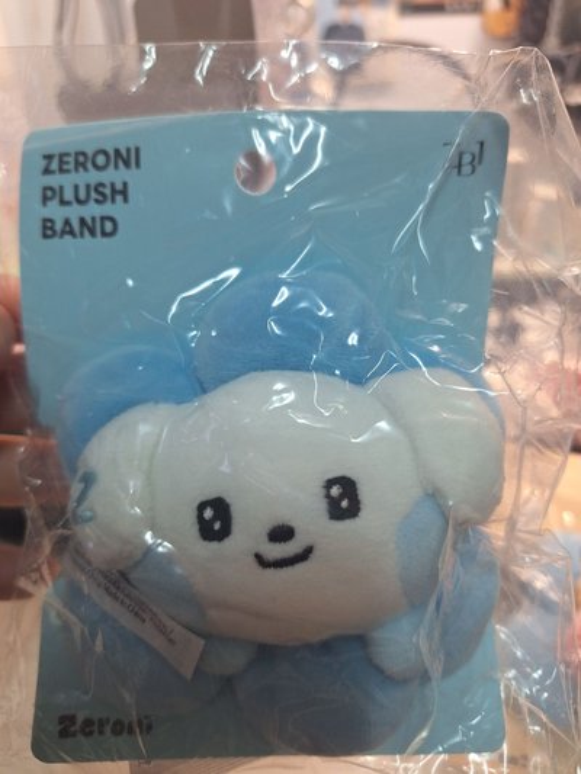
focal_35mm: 23
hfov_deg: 58.9
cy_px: 387
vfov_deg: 73.9
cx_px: 290
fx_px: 515
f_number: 1.8
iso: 200
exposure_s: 1/40
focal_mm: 5.54
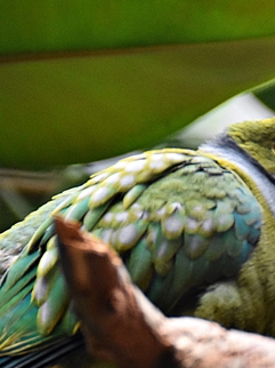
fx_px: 4868
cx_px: 205
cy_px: 283
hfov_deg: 3.2
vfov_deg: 4.3
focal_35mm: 459
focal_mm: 100
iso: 2500
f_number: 5.6
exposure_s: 1/125
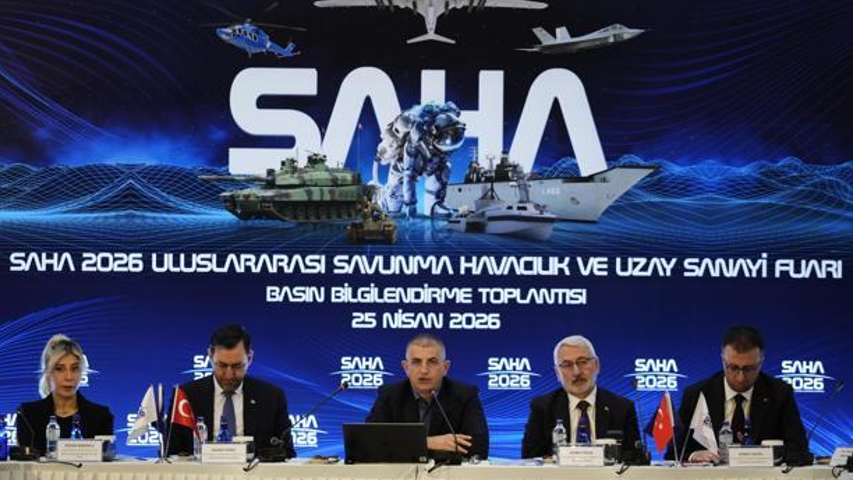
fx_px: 4500
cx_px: 426
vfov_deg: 6.1
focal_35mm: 199
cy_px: 240
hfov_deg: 10.8
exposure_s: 1/160
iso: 2500
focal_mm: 189
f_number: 4
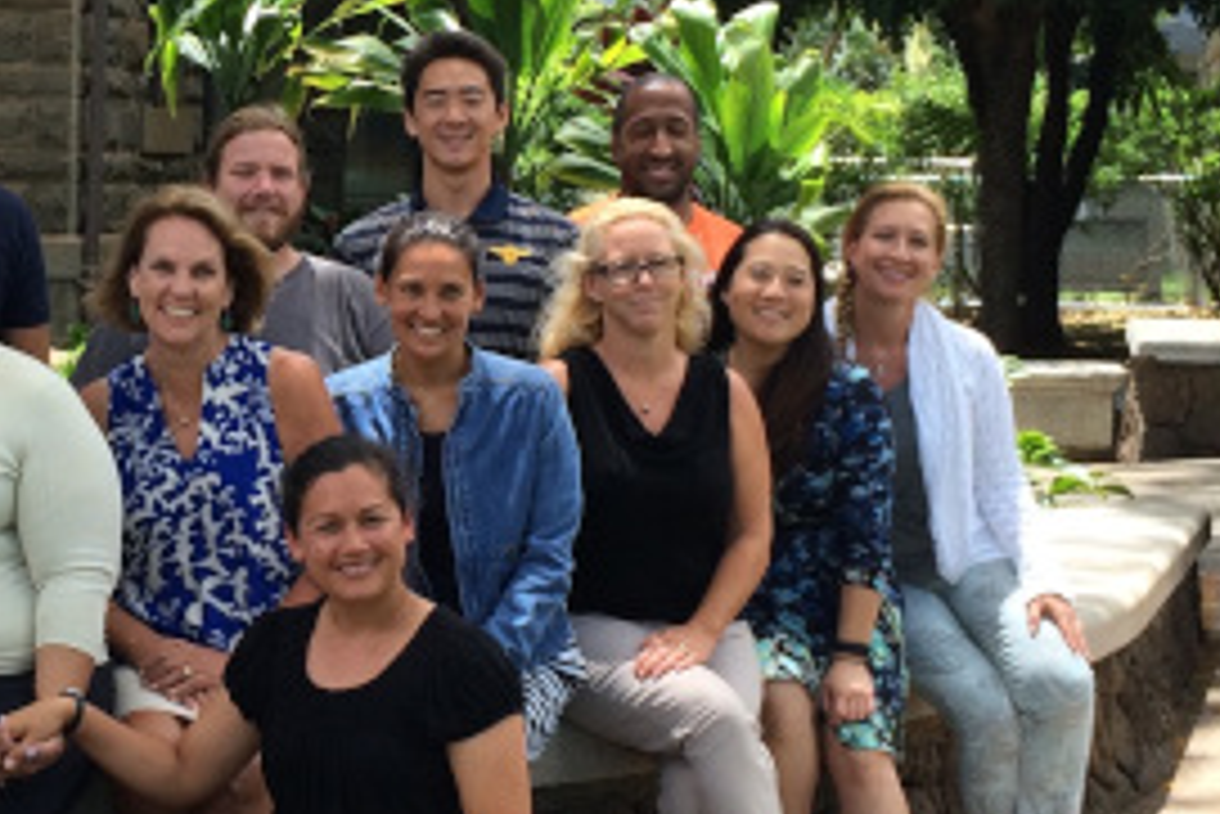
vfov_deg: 15.4
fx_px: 3018
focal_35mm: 89
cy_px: 324
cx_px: 104
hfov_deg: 22.3
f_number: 2.2
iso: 32
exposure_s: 1/540
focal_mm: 4.15
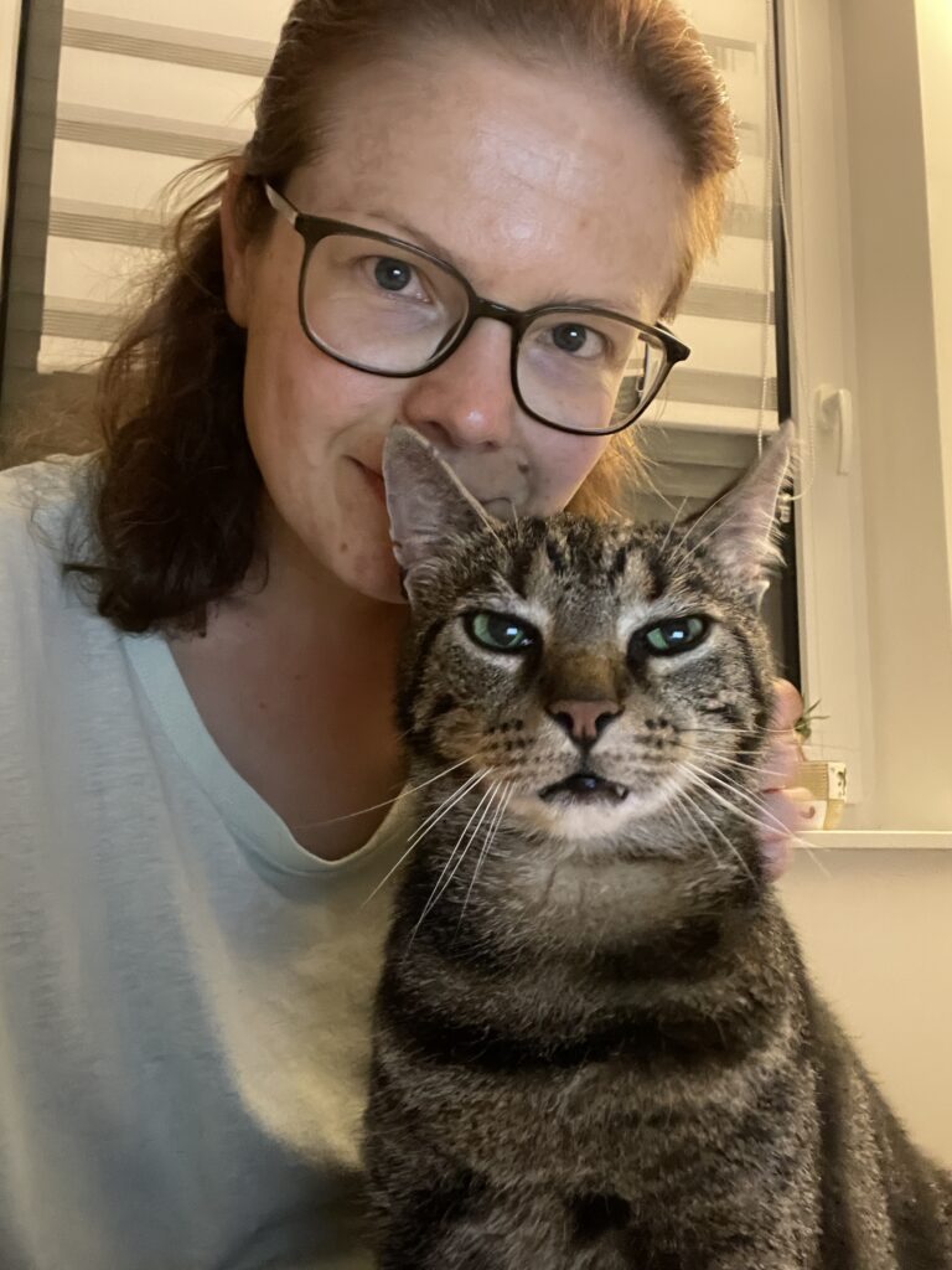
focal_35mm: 30
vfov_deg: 60.0
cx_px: 476
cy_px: 635
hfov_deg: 46.8
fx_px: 1100
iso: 800
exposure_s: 1/15
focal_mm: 2.71
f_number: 2.2
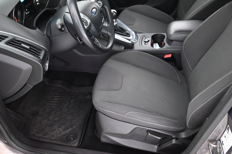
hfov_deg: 55.8
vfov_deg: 38.9
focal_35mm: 34
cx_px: 116
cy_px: 77
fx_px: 219
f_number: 5
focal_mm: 34
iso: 12800
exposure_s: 1/60
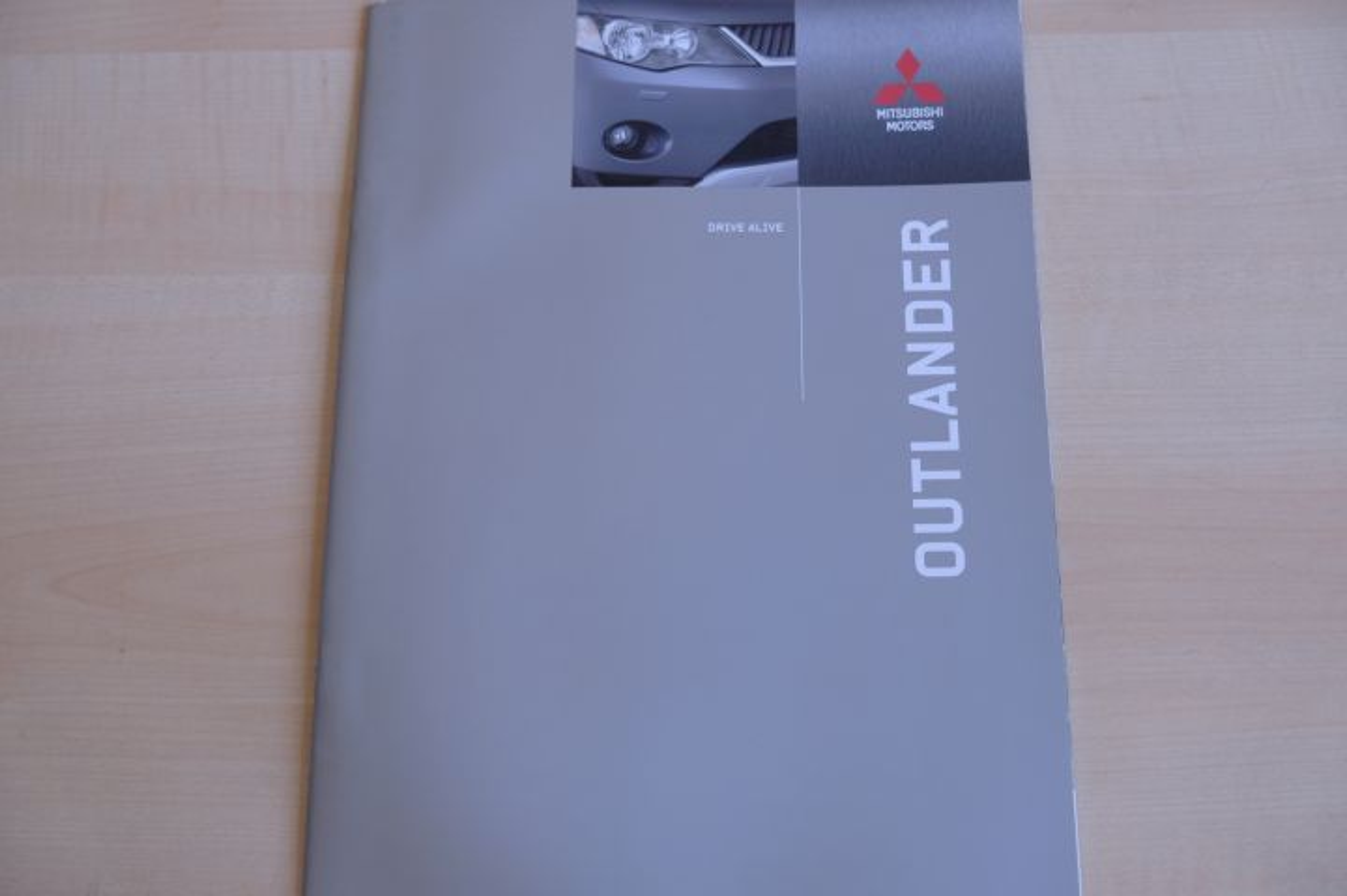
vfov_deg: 31.8
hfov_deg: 46.4
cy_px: 448
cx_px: 674
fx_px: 1570
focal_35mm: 42
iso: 320
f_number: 3.2
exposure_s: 1/60
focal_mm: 27.7
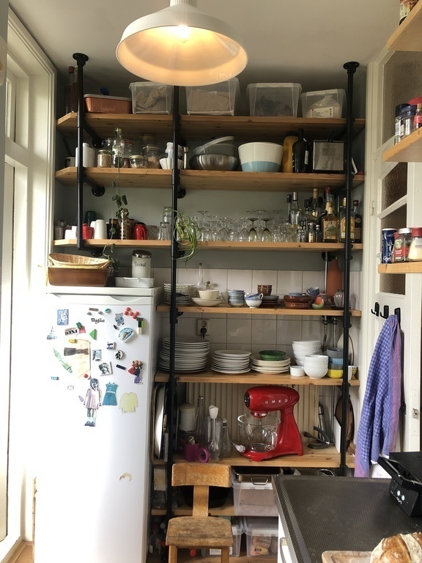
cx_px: 211
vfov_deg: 63.4
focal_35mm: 28
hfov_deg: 49.7
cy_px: 282
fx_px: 455
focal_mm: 3.99
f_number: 1.8
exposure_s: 1/33
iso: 25
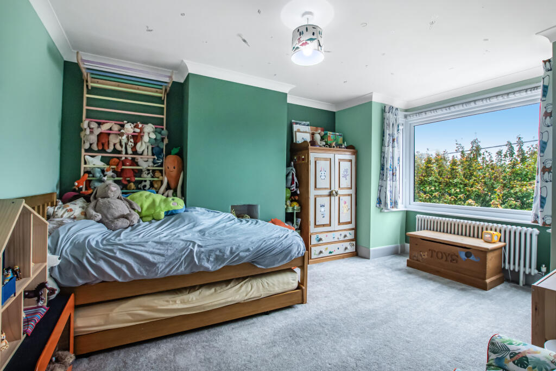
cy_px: 186
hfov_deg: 100.4
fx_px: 232
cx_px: 278
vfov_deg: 77.3
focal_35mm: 15
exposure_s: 1/25
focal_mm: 10
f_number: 9
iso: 320
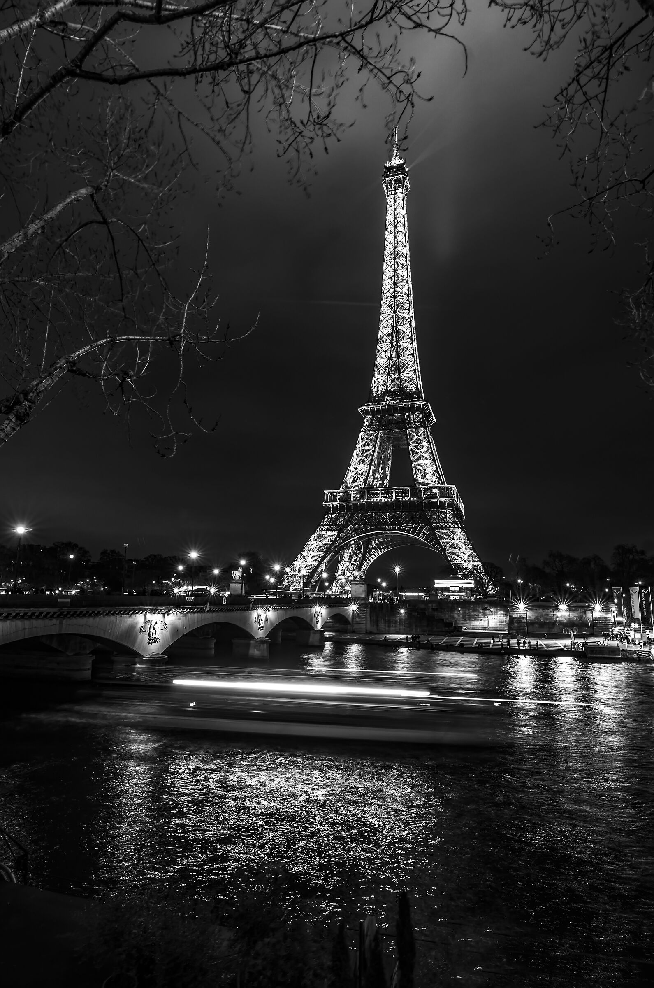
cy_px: 494
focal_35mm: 20
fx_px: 534
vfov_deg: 85.5
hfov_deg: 63.0
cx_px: 327
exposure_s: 3
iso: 100
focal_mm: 13
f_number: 9
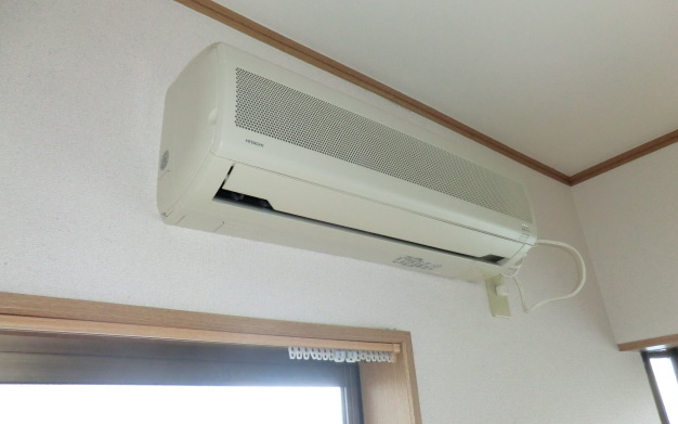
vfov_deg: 47.6
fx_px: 480
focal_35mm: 26
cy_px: 220
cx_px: 338
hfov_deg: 70.4
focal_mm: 4.3
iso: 250
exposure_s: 1/60
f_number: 3.2
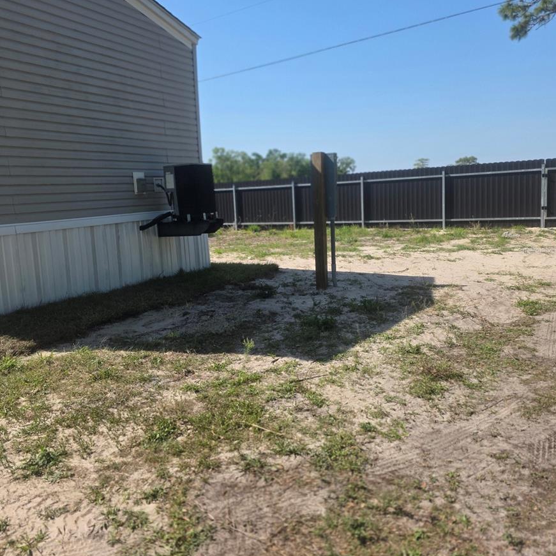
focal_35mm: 28
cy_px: 250
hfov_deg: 57.3
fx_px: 509
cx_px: 277
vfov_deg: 57.2
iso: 80
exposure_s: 1/5296
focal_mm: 6.3
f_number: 1.7
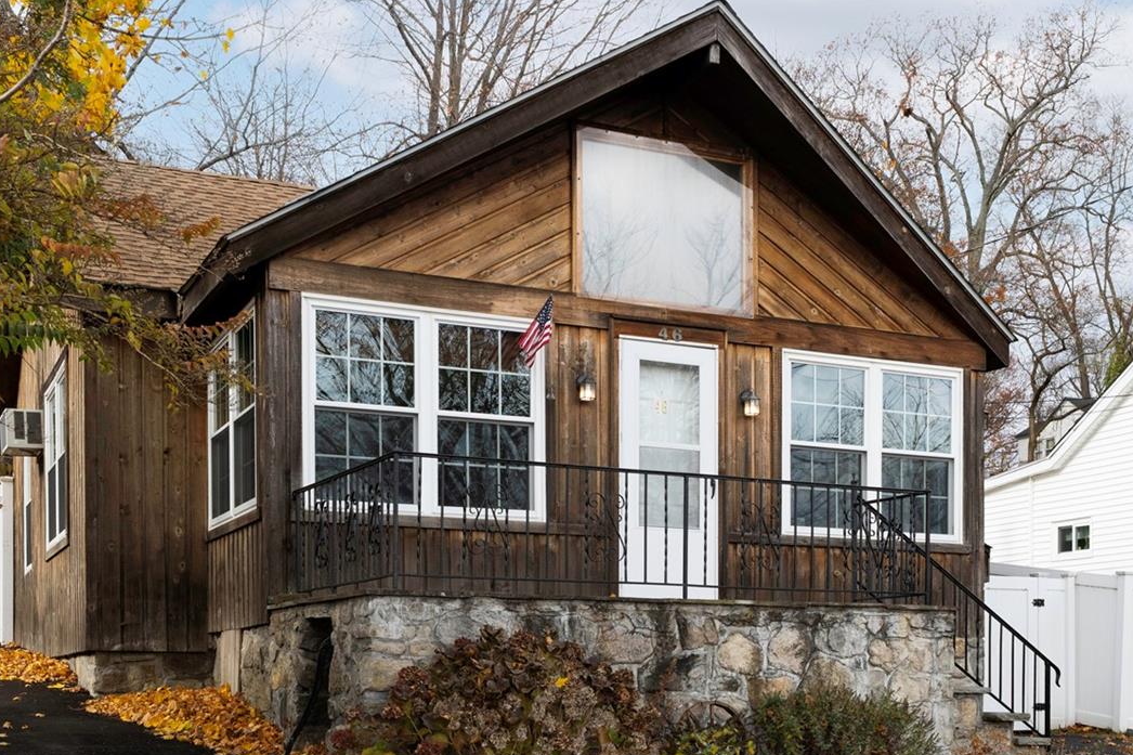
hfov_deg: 41.8
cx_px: 666
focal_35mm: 47
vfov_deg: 28.6
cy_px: 373
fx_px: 1479
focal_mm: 24
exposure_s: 1/400
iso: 200
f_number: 9
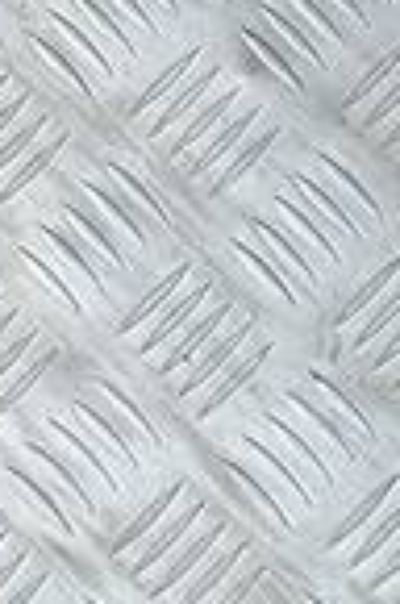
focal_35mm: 184
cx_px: 1342
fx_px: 3081
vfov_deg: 10.1
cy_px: -696
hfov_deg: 6.5
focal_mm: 4.6
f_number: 1.8
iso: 25
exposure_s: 1/103
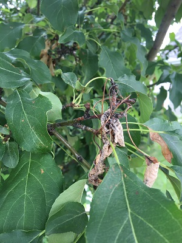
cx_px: 91
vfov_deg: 61.7
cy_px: 122
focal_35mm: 29
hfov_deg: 48.2
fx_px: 203
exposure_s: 1/40
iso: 25
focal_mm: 4.15
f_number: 2.2
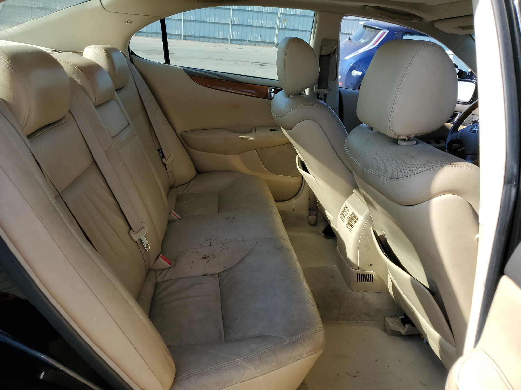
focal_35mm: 26
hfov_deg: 67.3
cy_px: 195
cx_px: 260
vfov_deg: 53.1
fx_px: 391
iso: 50
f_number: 1.5
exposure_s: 1/1429
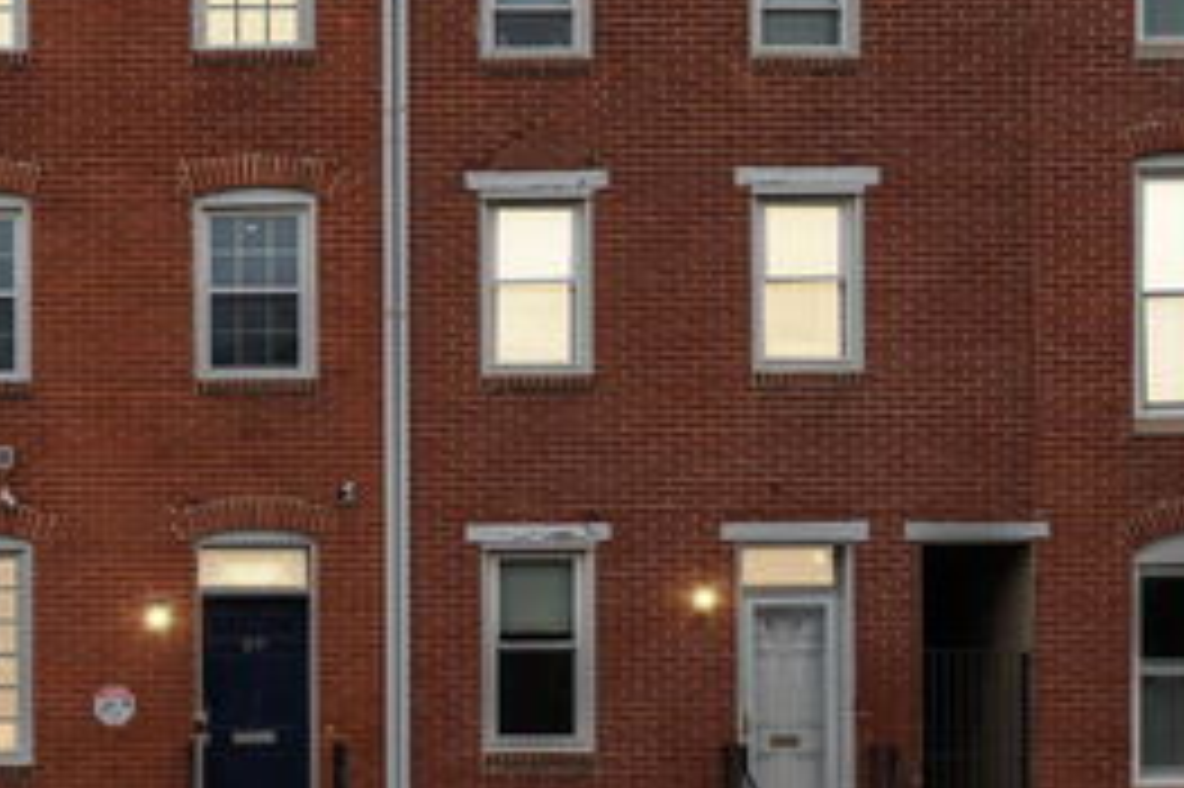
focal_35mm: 64
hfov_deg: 30.1
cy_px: 437
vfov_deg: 21.2
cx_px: 117
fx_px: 2103
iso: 400
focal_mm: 35
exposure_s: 1/800
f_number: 8
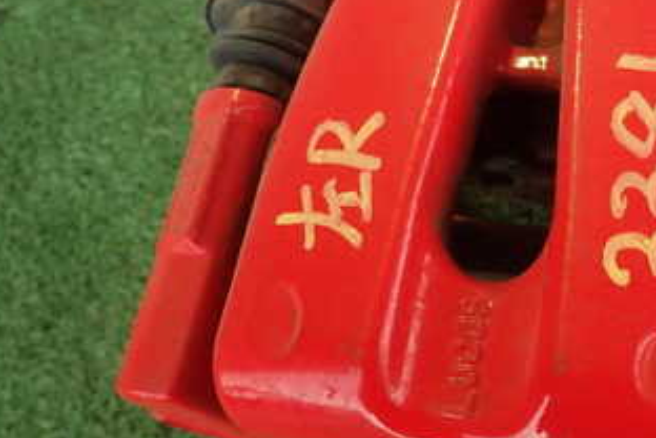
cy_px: 160
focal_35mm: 50
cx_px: 534
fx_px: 911
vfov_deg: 26.9
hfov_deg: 38.0
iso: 200
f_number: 2
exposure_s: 1/40
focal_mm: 4.5
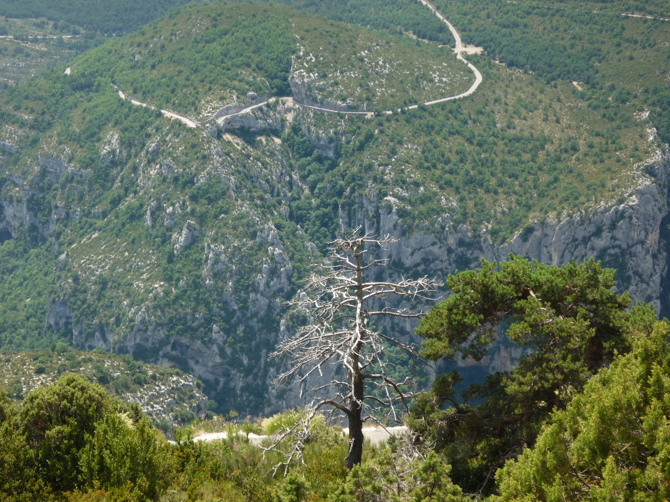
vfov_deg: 16.8
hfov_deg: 22.3
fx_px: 1703
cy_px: 251
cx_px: 335
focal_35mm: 88
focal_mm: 15.3
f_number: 5.7
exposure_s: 1/160
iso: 100
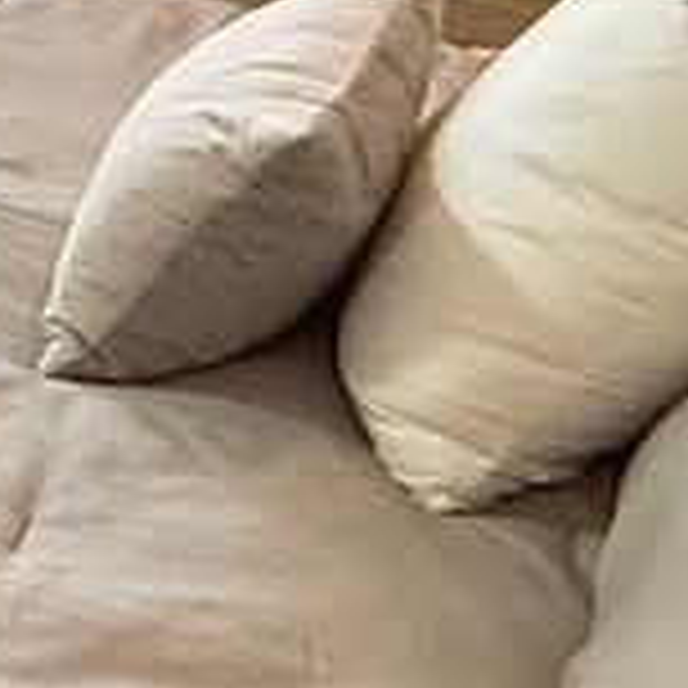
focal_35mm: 83
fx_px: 1866
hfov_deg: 12.0
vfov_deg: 19.7
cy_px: -135
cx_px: -1286
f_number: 2.2
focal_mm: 2.22
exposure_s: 1/60
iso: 400
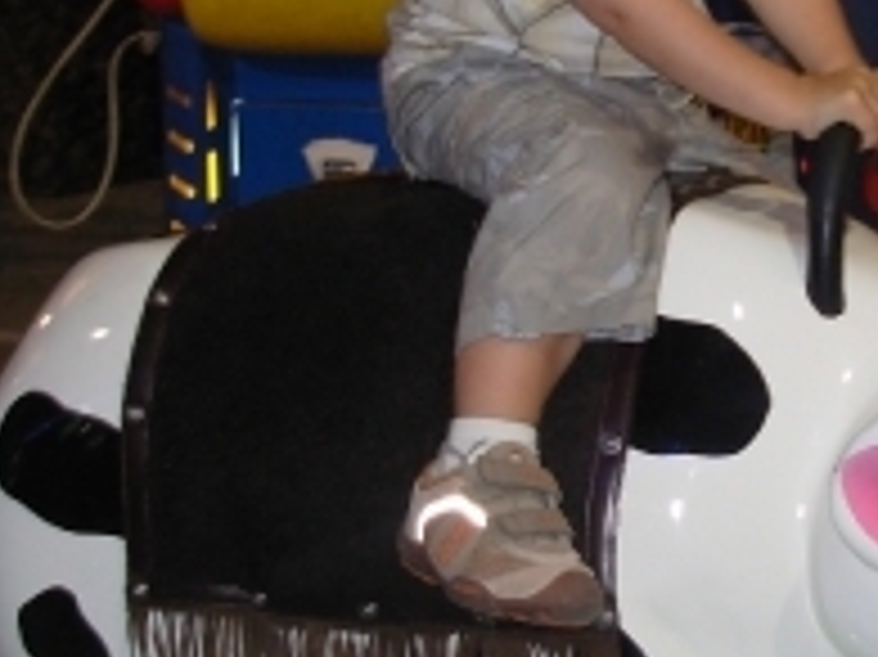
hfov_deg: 16.7
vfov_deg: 12.6
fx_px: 2966
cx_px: 702
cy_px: 220
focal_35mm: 117
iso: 50
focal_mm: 6.3
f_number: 2.9
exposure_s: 1/32
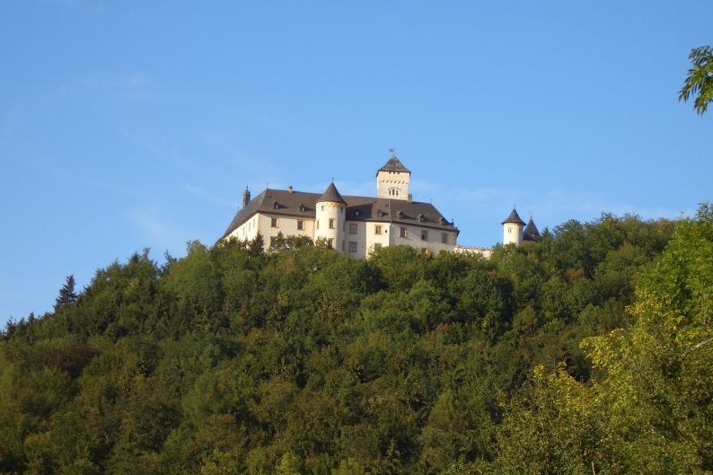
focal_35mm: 110
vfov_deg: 12.4
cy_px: 235
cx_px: 357
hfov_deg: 18.6
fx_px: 2178
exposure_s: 1/250
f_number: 4.8
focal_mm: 17.4
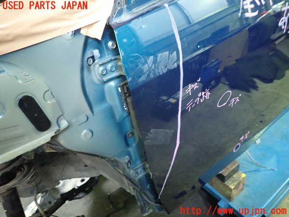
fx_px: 209
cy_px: 108
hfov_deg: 69.4
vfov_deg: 54.9
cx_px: 144
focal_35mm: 25
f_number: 2
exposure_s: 1/15
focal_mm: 4.5
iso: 800
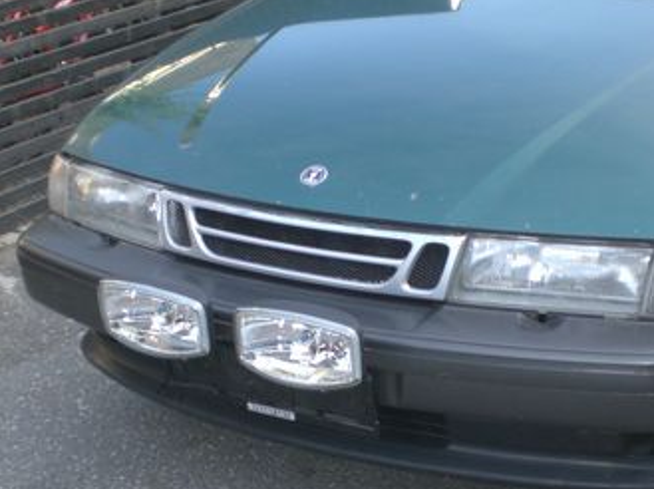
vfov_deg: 19.8
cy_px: 312
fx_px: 1397
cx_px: 316
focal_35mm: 74
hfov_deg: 26.4
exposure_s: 1/160
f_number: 3.1
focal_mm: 6.3
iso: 100
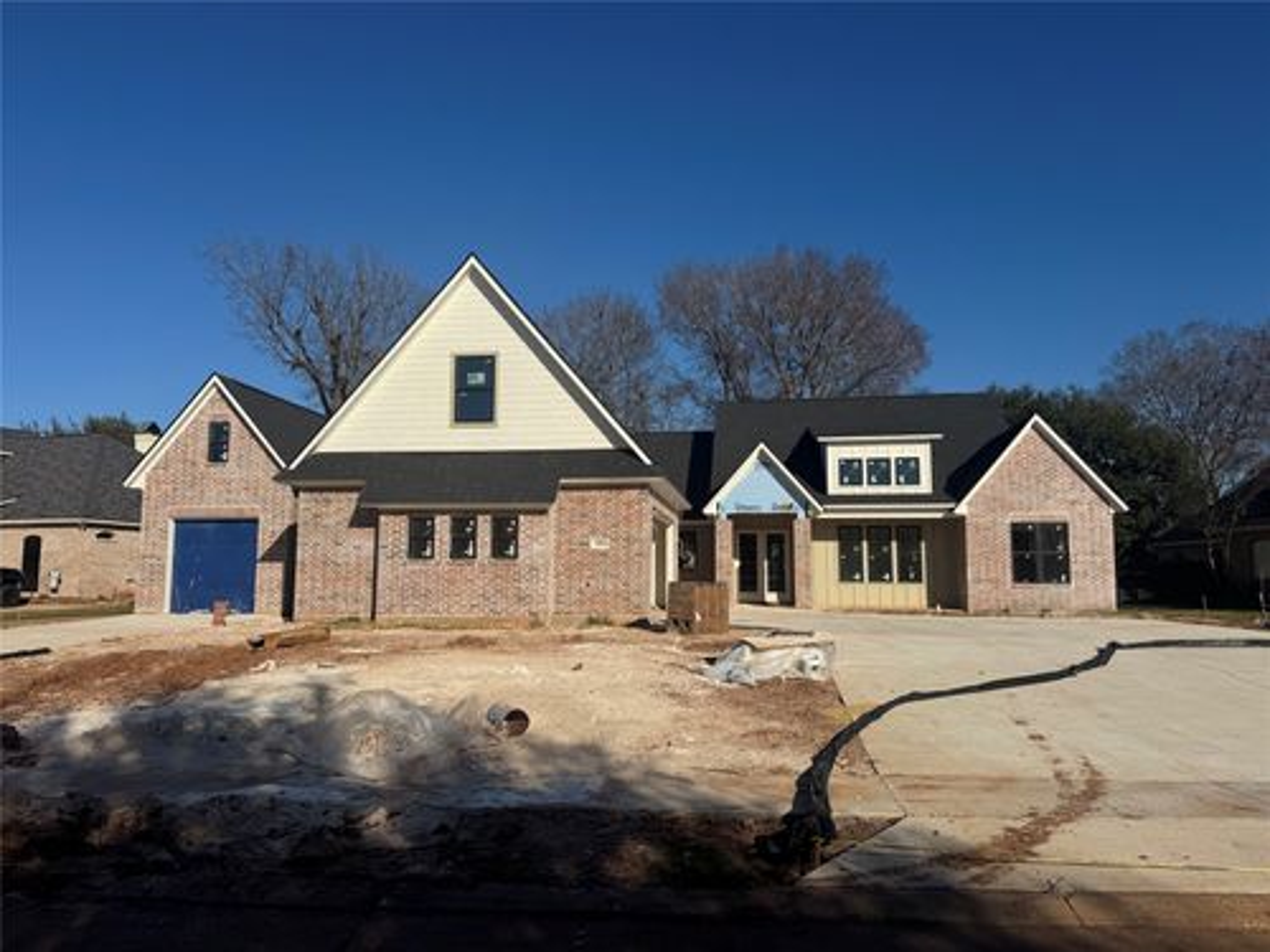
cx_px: 635
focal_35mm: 24
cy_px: 476
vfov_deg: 56.8
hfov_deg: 71.6
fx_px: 881
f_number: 1.78
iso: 80
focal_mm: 6.76
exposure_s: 1/9009
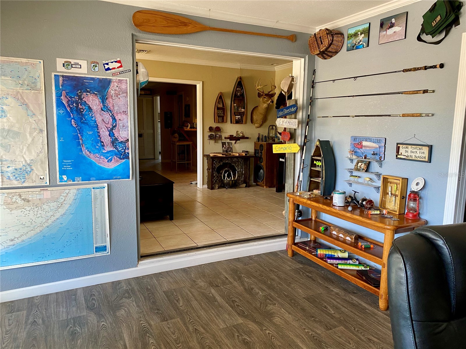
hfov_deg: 67.3
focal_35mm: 26
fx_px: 350
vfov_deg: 53.1
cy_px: 174
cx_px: 233
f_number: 1.8
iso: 160
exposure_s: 1/60
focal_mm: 4.25
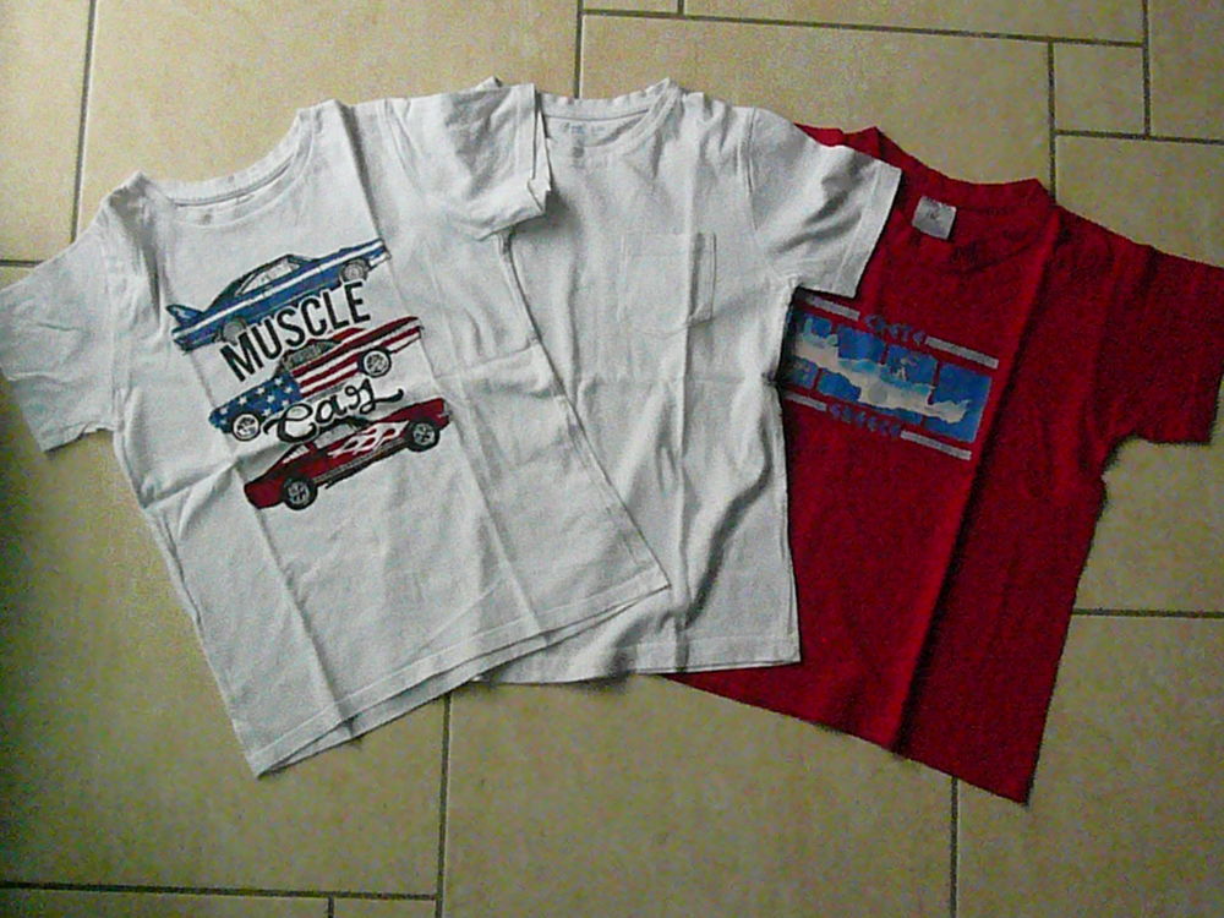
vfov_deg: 36.8
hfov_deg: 47.9
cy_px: 459
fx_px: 1379
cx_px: 612
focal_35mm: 39
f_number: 9
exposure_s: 1/1000
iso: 3200
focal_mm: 6.4
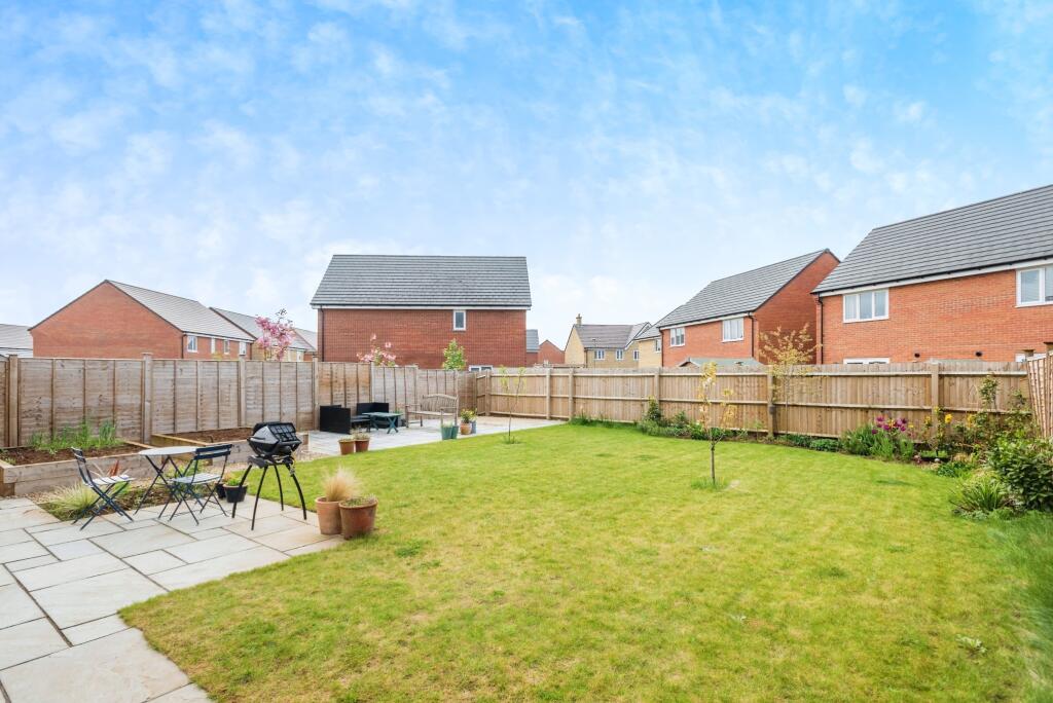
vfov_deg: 70.5
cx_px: 526
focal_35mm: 17
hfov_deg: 93.2
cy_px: 352
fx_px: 498
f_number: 7.1
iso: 200
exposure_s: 1/800
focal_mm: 17
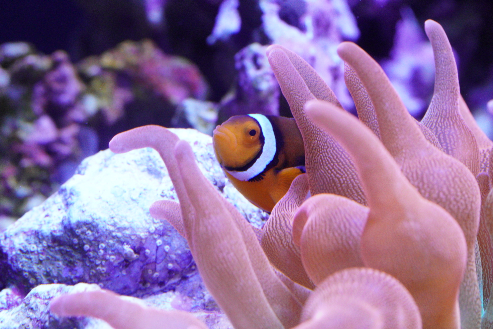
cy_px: 153
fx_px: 2028
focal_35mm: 148
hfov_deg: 13.9
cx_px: 258
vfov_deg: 9.3
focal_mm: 90
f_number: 8
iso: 6400
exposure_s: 1/160
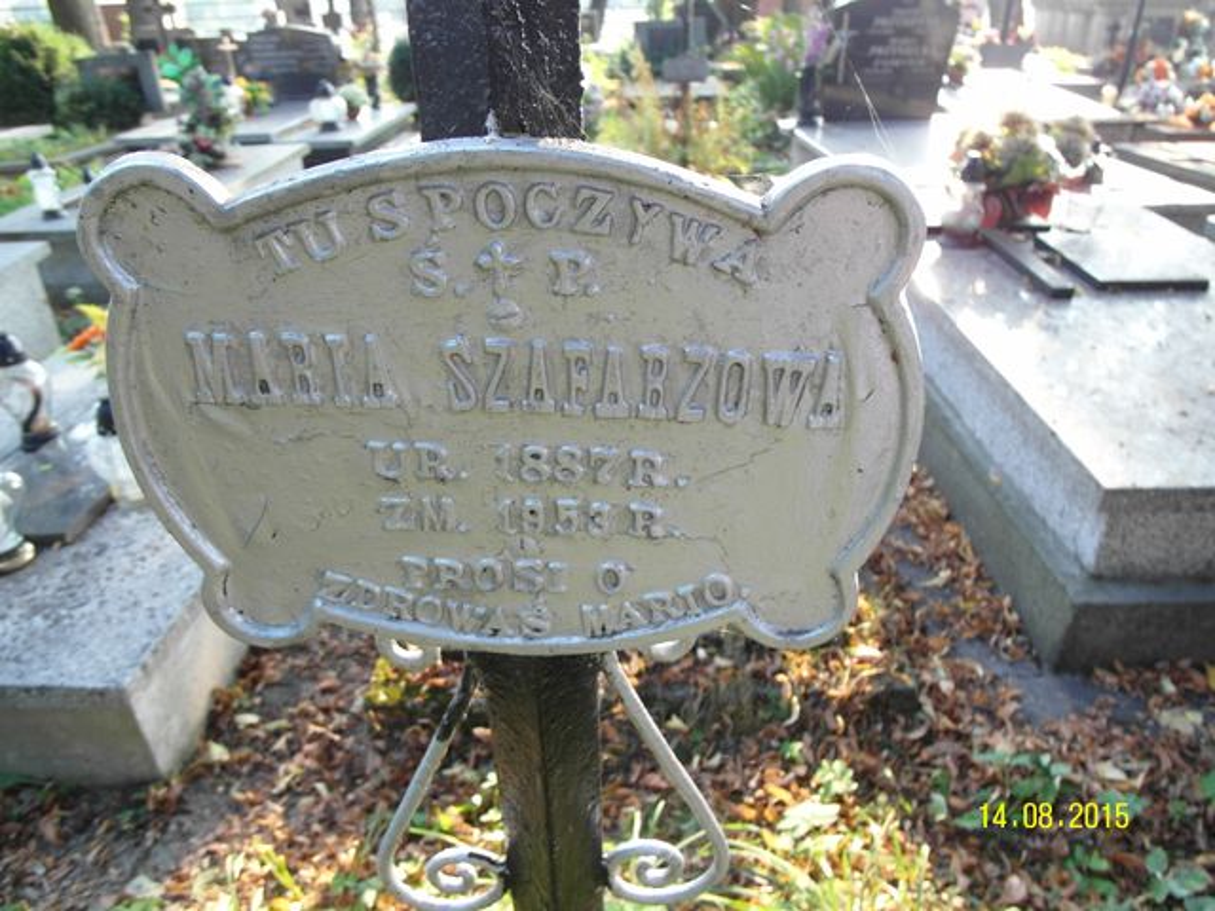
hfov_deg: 71.6
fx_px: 842
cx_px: 608
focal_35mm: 24
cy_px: 456
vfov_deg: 56.8
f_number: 2.8
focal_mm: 5.2
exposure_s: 1/60
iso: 100
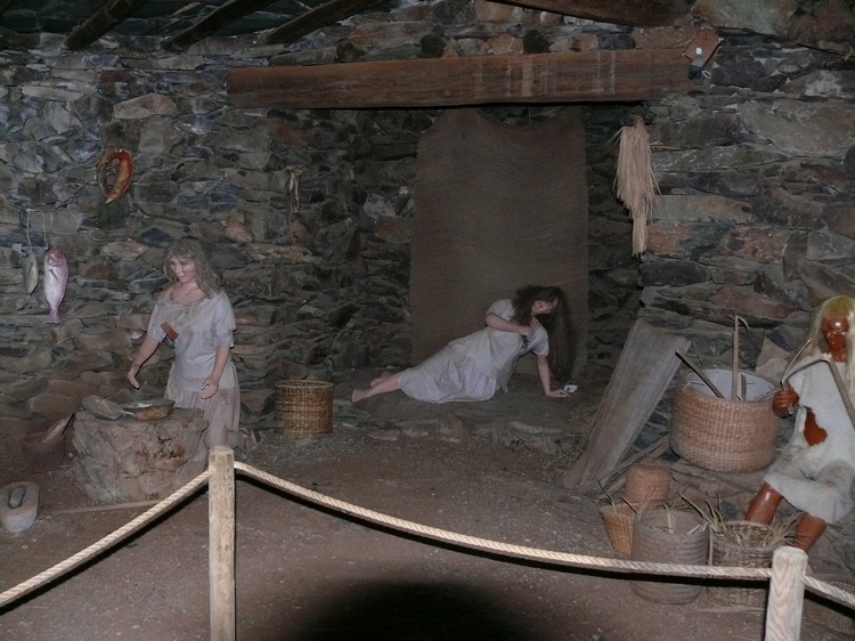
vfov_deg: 40.7
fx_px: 864
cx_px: 428
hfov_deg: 52.6
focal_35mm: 35
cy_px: 320
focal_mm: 7.4
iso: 400
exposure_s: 1/30
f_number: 2.8
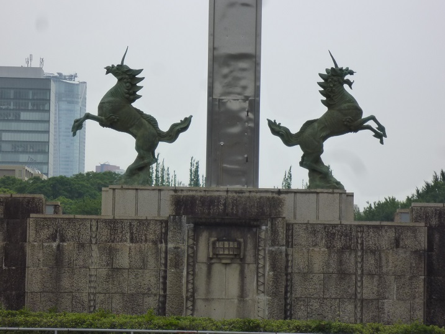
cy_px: 167
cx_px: 222
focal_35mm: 149
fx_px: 1916
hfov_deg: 13.2
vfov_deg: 10.0
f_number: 5.9
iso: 125
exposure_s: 1/320
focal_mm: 22.5
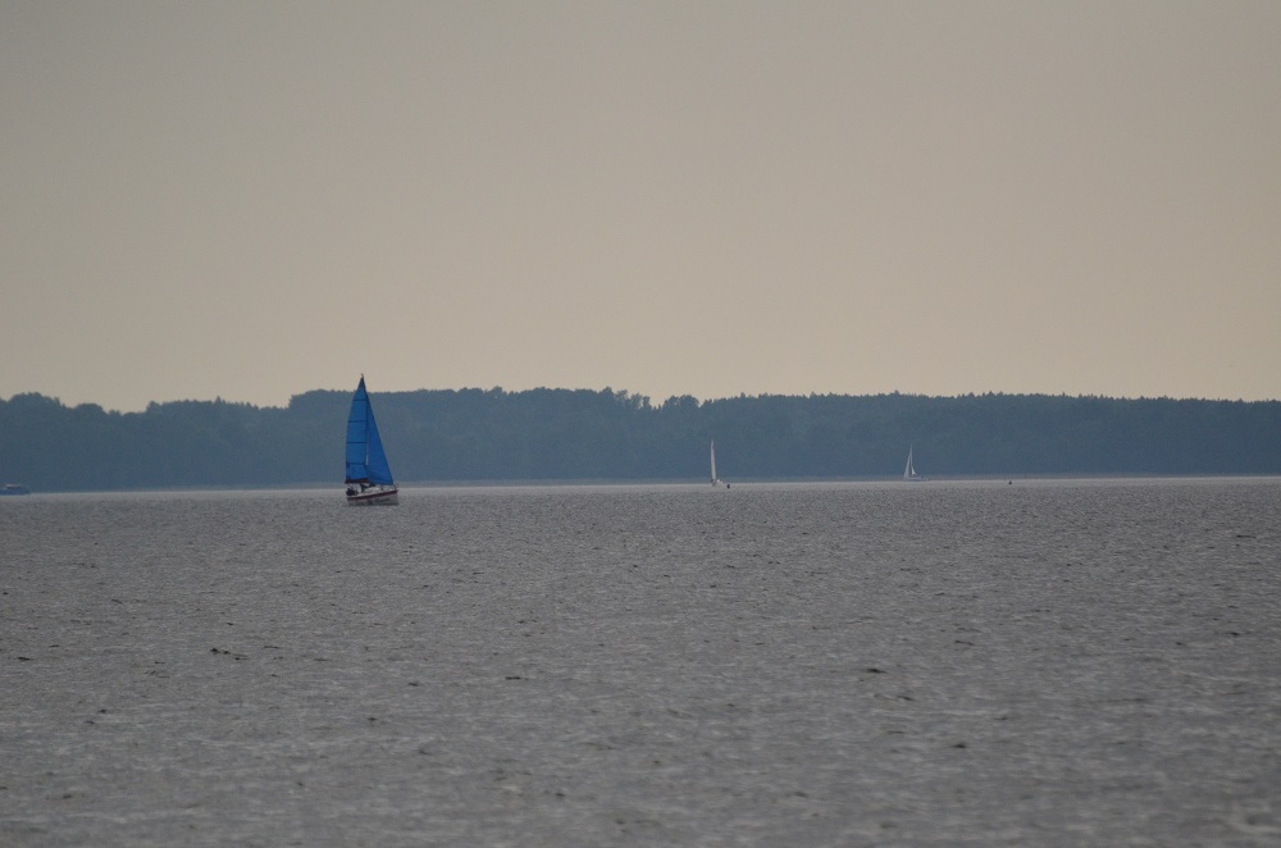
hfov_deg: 4.6
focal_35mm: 450
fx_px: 15977
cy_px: 424
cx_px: 640
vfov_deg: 3.0
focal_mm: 300
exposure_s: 1/8000
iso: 640
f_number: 5.6
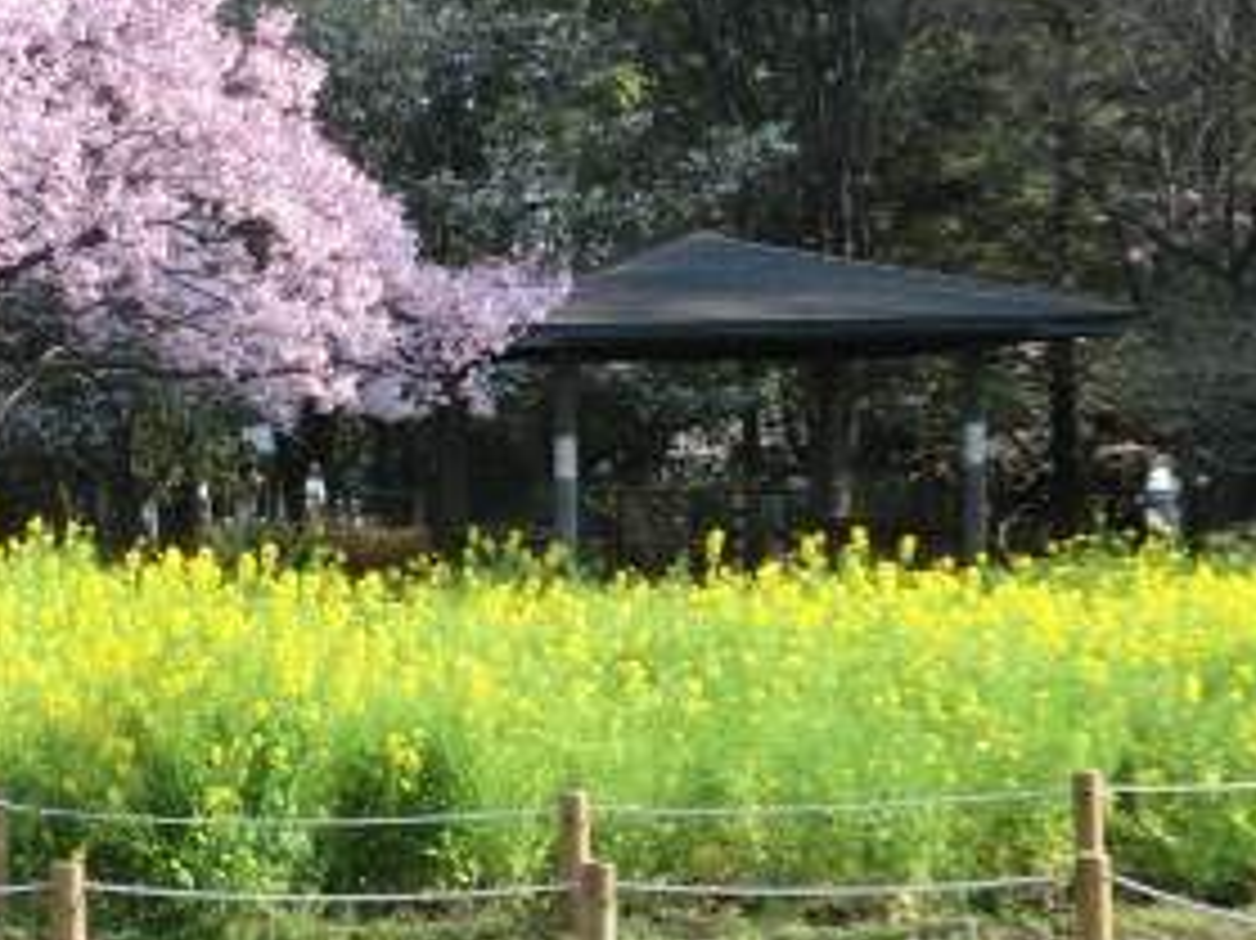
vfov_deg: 14.6
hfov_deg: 19.0
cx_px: 41
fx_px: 3663
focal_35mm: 101
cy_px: 625
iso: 100
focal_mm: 7.9
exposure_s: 1/320
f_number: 3.4
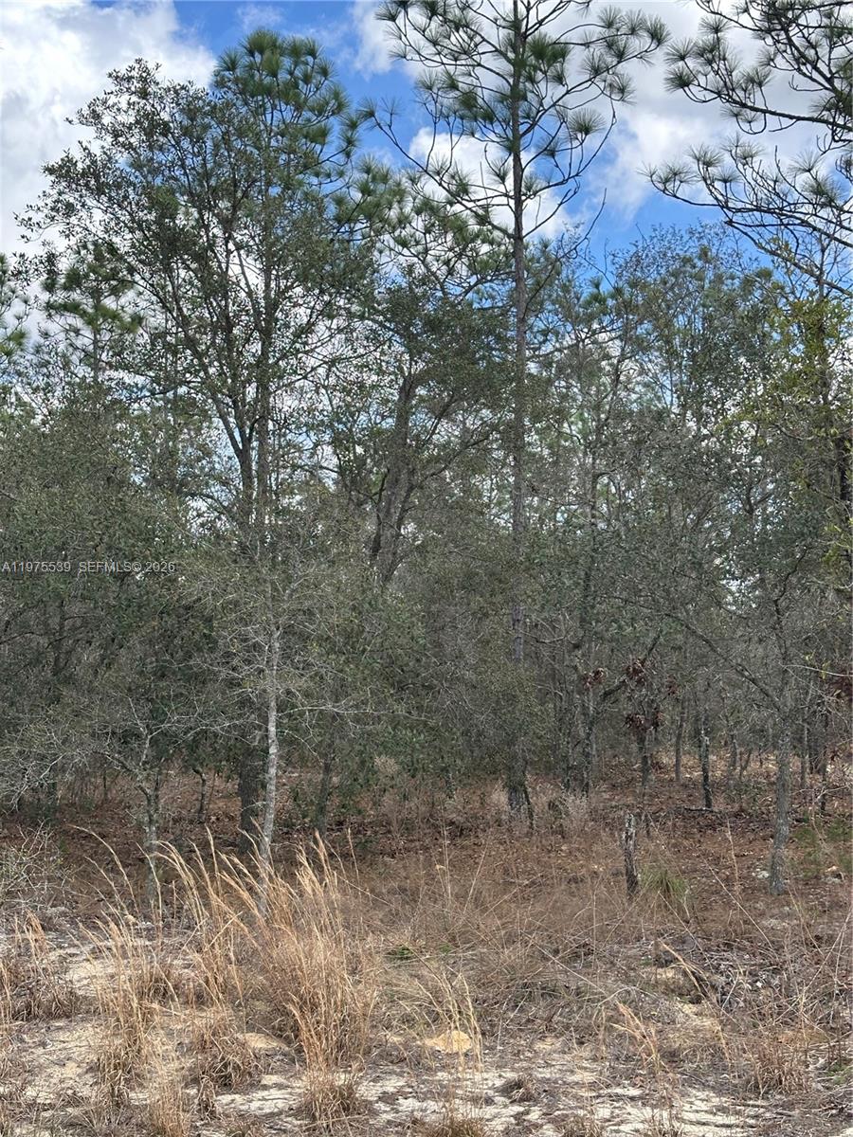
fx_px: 1577
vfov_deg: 39.7
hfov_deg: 30.3
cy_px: 568
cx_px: 426
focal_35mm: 48
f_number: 1.78
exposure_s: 1/1272
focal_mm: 6.86
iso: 64
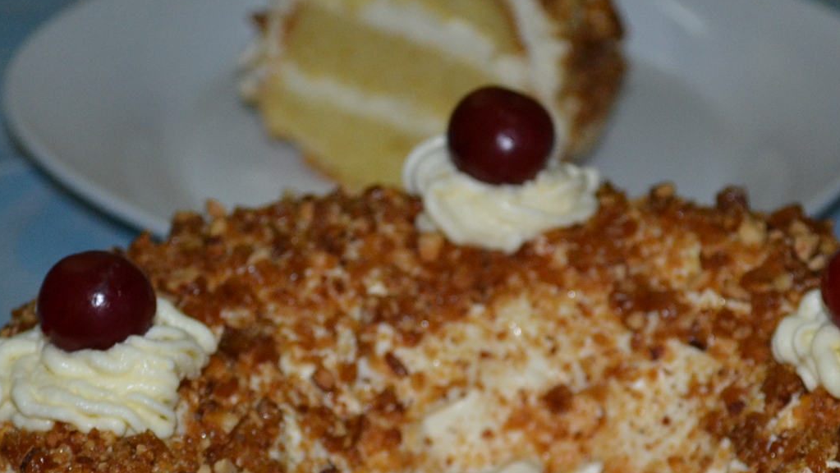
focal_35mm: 159
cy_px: 504
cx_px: 521
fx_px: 3546
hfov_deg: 13.5
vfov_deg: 7.6
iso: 1000
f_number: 5.3
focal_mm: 45
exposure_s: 1/60
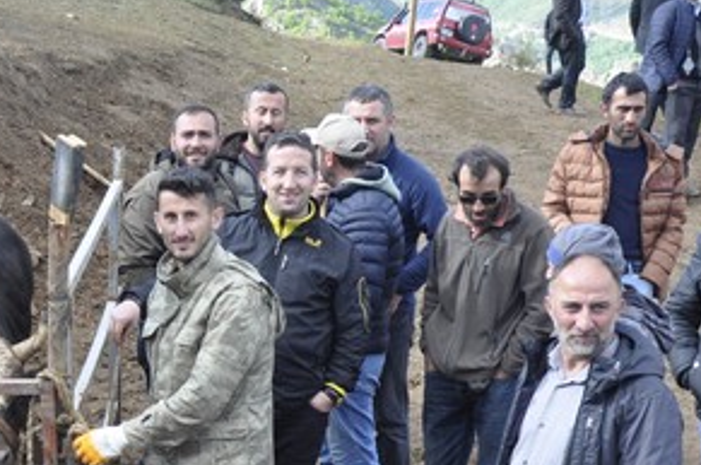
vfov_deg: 16.3
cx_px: -39
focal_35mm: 83
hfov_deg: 23.3
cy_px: 329
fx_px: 1614
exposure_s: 1/200
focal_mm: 24
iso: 640
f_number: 7.1
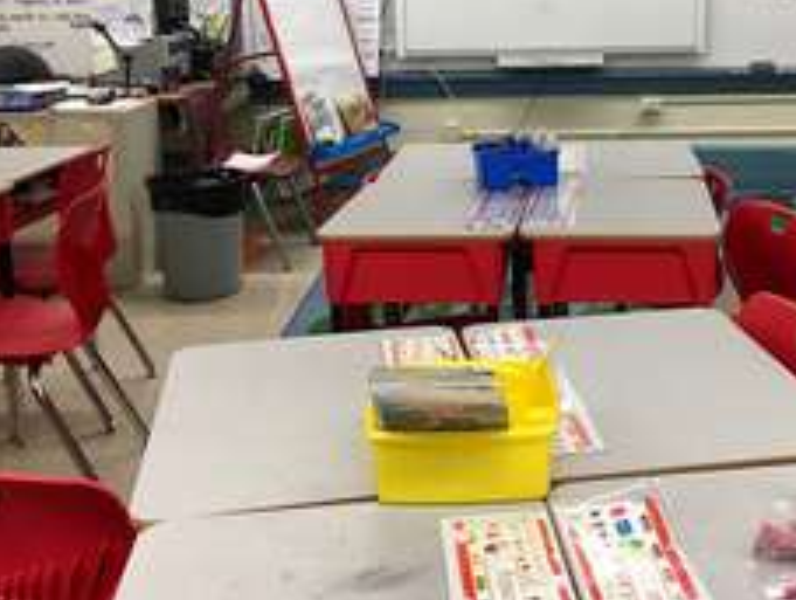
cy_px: 147
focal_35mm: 51
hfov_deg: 37.1
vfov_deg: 28.2
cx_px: 519
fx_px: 1175
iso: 50
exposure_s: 1/15
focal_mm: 4.15
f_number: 2.2
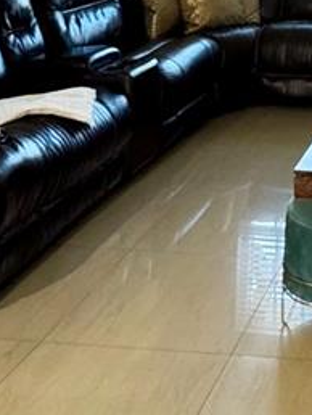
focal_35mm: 65
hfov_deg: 20.2
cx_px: 434
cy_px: -177
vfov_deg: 24.4
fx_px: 780
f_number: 2.2
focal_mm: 2.22
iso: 320
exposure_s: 1/60
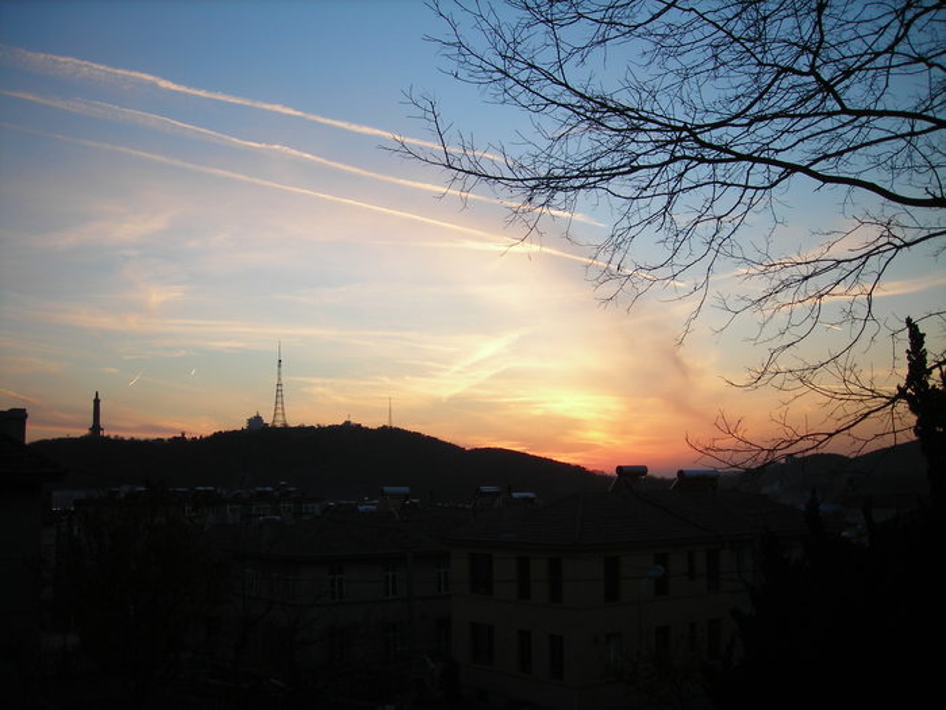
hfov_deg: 49.0
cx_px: 473
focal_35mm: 38
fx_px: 1038
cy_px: 355
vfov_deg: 37.7
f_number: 3.2
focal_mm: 6.3
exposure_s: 1/87.6
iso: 50
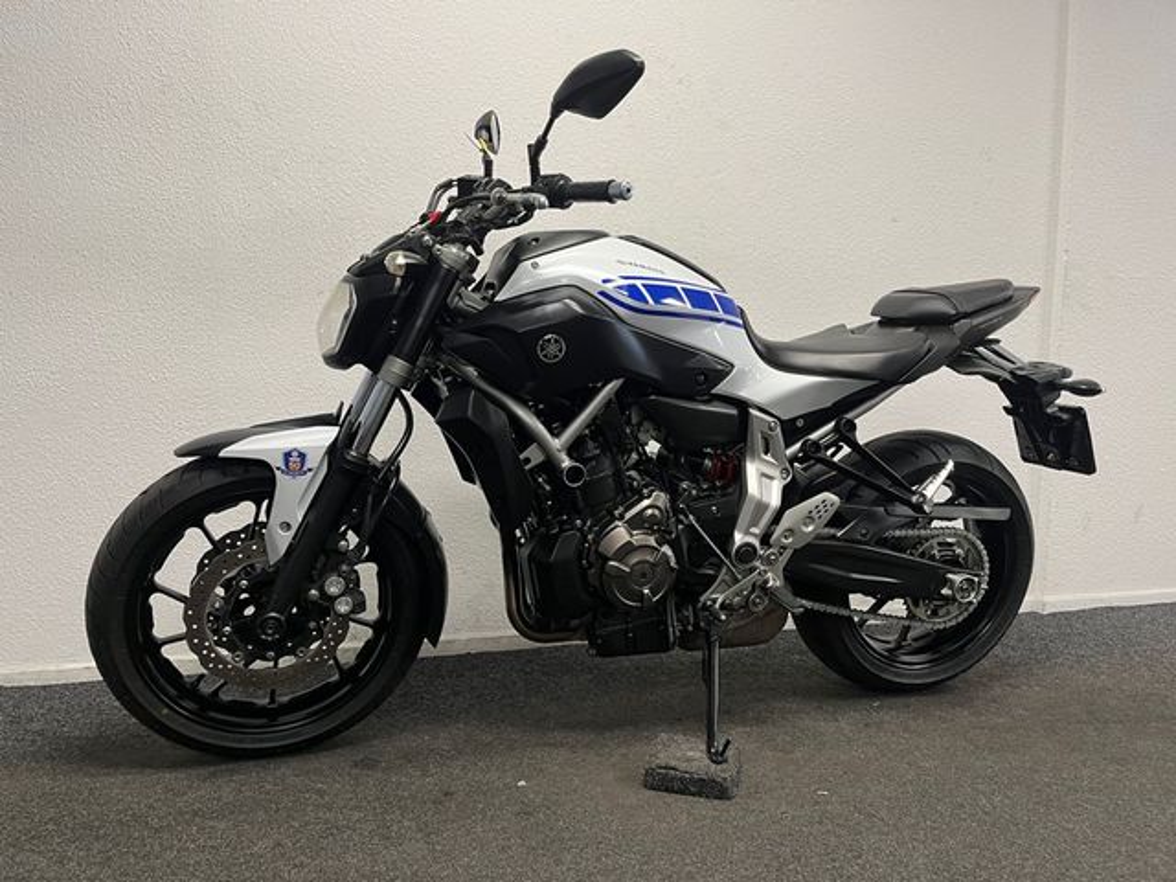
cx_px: 588
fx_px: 883
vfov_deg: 53.1
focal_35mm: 26
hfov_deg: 67.3
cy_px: 441
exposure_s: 1/50
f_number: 1.6
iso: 80
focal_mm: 5.1
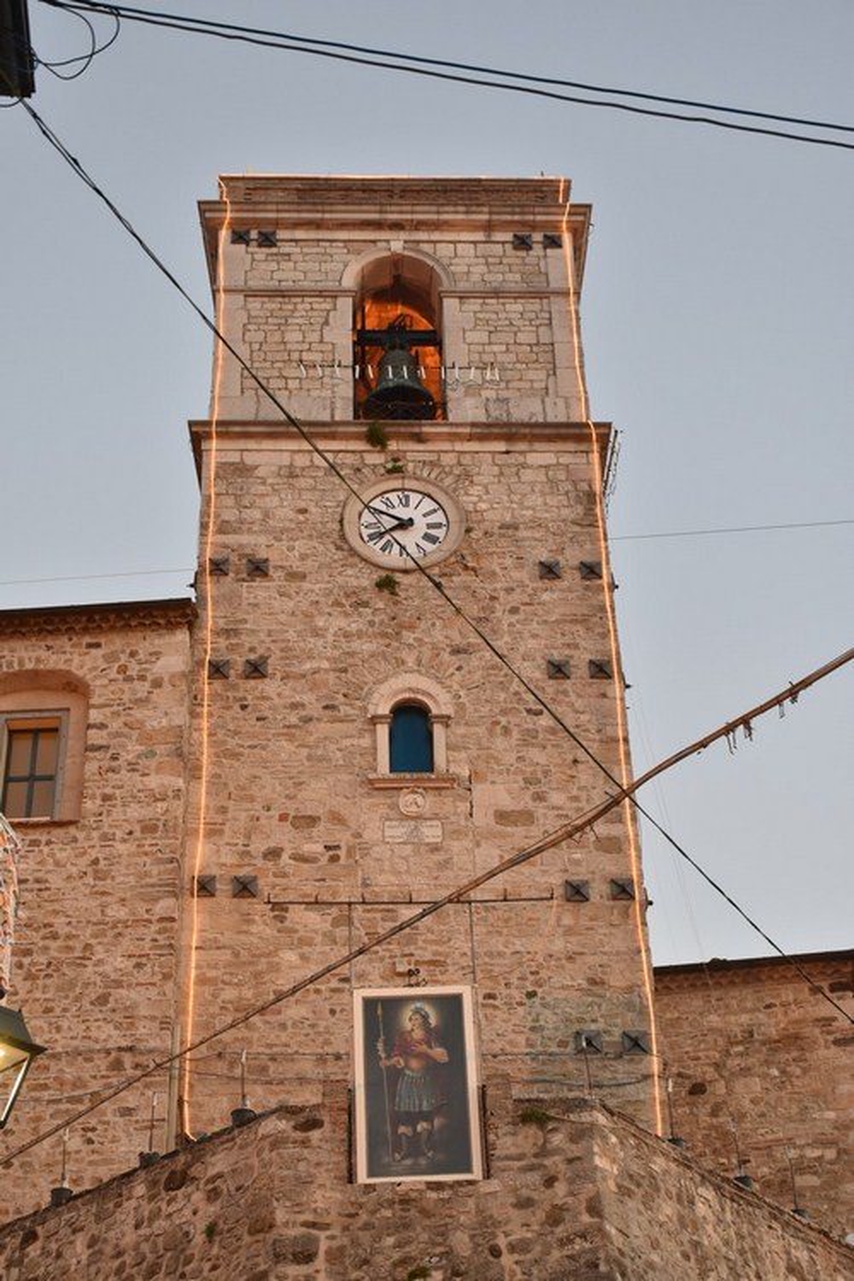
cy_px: 640
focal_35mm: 52
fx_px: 1868
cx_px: 427
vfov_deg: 37.9
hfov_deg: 25.8
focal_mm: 35
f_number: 5.6
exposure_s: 1/30
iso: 450
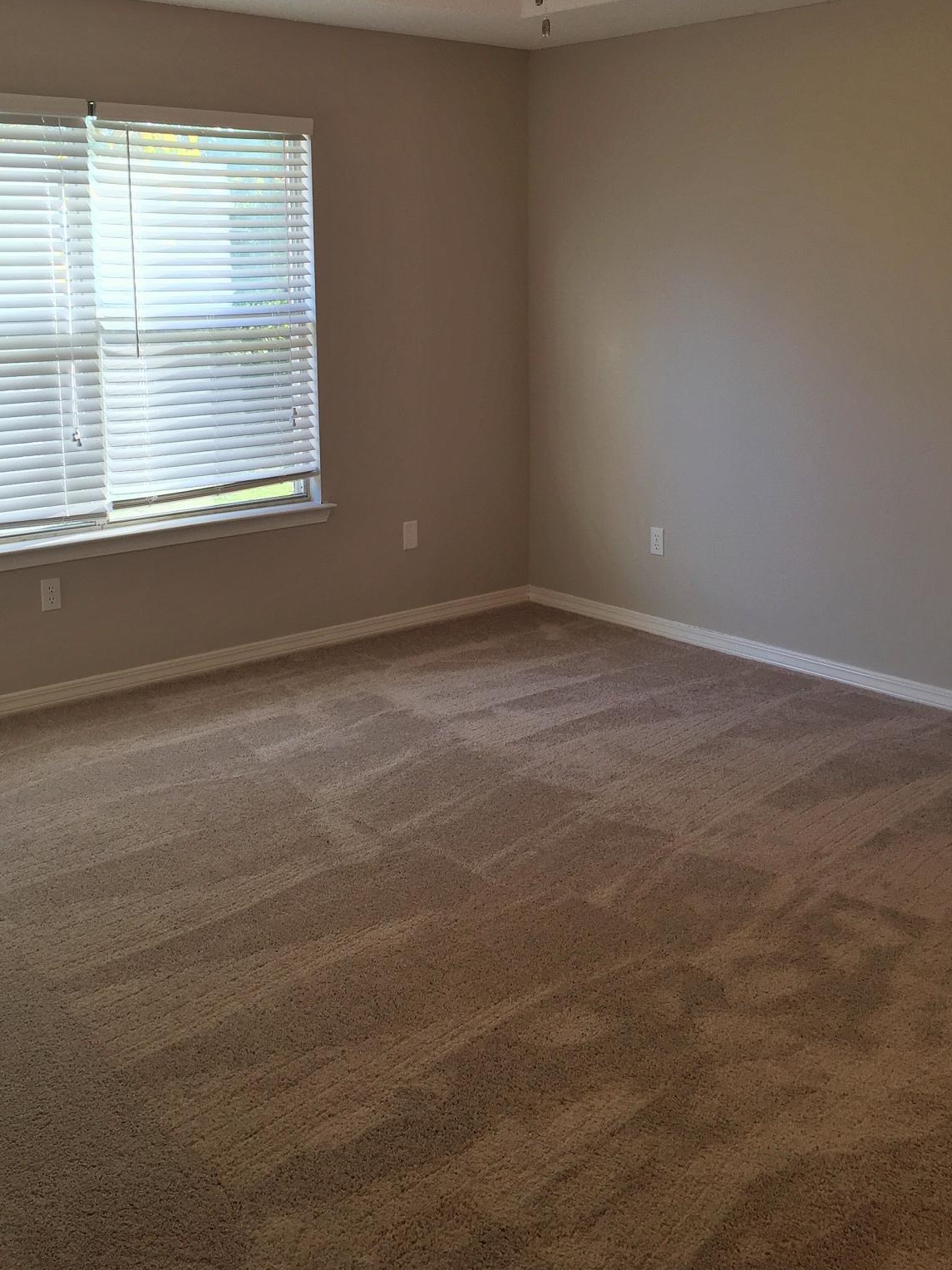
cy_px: 496
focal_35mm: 38
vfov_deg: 48.6
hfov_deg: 37.7
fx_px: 1393
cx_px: 471
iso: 32
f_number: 2.2
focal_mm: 4.15
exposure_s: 1/40
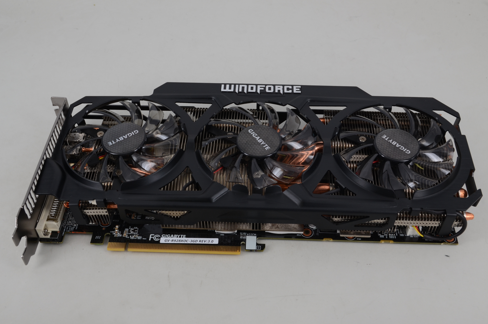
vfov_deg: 31.8
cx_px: 244
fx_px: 568
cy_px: 162
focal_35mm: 42
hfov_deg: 46.5
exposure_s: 1/25
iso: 250
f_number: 11
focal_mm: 28
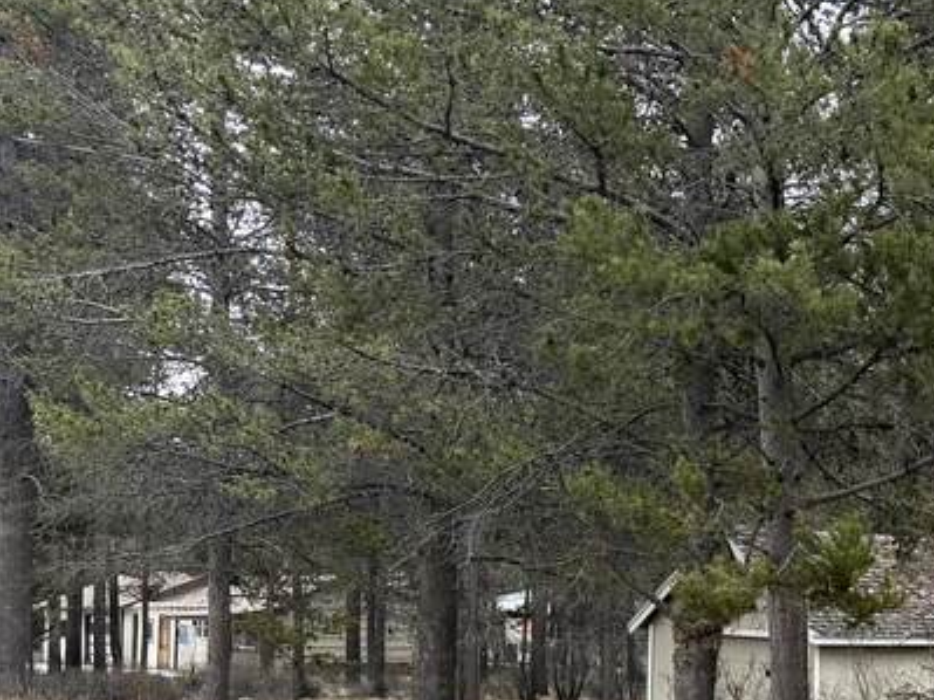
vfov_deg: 18.8
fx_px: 2077
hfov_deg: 22.5
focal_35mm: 77
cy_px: 646
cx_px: 1231
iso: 80
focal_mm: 6.76
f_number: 1.78
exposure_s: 1/282
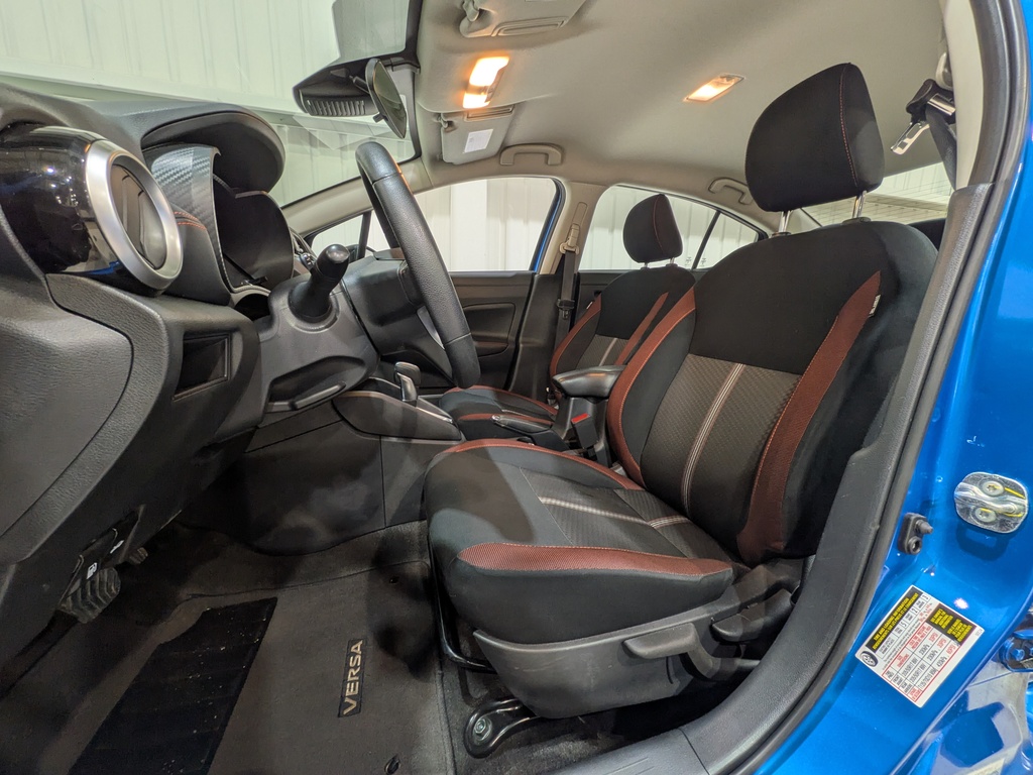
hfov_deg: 102.1
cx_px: 516
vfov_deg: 85.7
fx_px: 418
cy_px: 388
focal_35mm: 14
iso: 63
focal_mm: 1.83
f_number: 2.2
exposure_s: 1/30
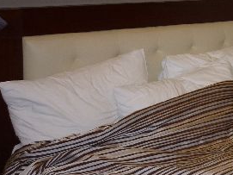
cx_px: 273
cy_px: 33
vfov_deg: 18.7
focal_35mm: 78
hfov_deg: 23.1
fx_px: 525
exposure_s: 1/30
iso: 100
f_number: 2.8
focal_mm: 5.5
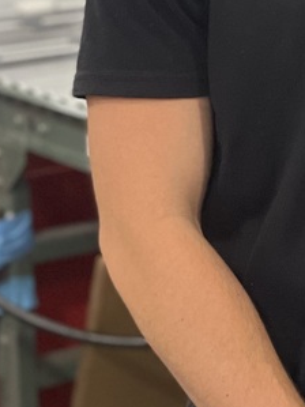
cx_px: 429
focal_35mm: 178
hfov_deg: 8.2
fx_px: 2093
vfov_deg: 11.0
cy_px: -8
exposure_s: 1/70
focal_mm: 6
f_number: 2
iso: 250
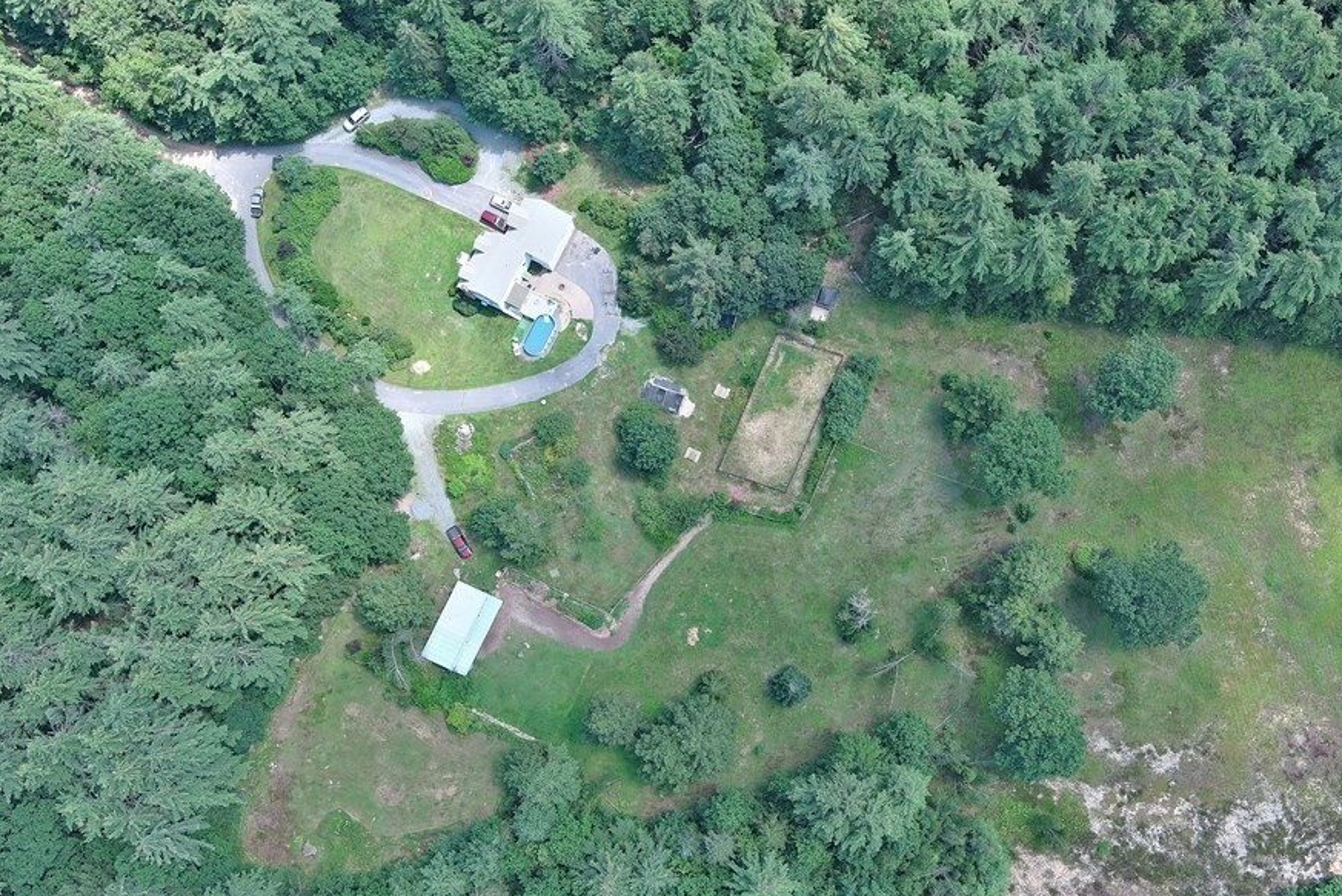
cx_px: 772
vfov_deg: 38.9
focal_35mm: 34
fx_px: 1268
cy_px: 500
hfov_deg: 55.5
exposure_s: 1/25.1
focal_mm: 10.57
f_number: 2.8
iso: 127
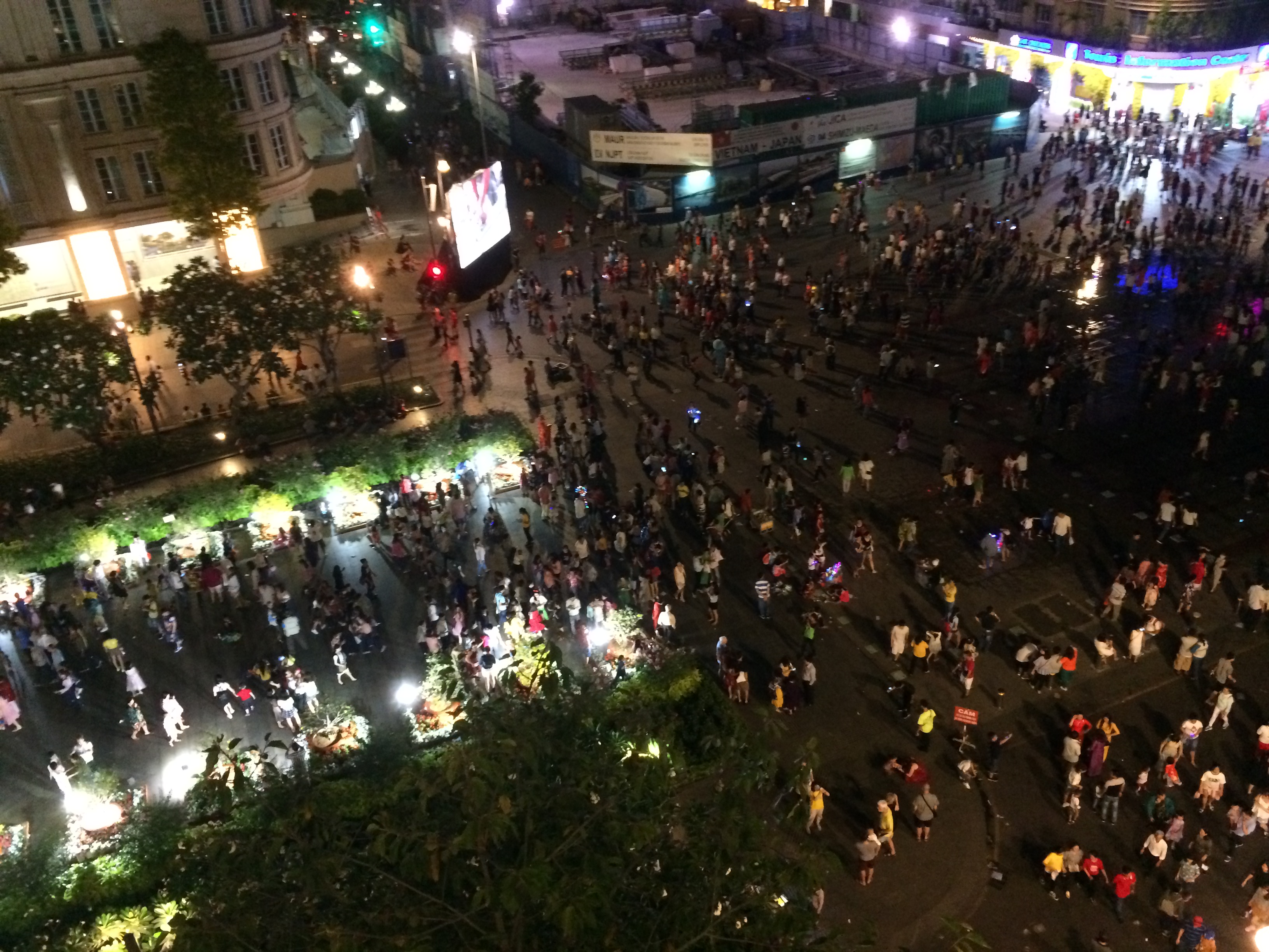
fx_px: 1063
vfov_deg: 48.2
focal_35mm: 29
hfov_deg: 61.7
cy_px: 476
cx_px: 634
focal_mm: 4.15
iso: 400
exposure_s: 1/17
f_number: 2.2
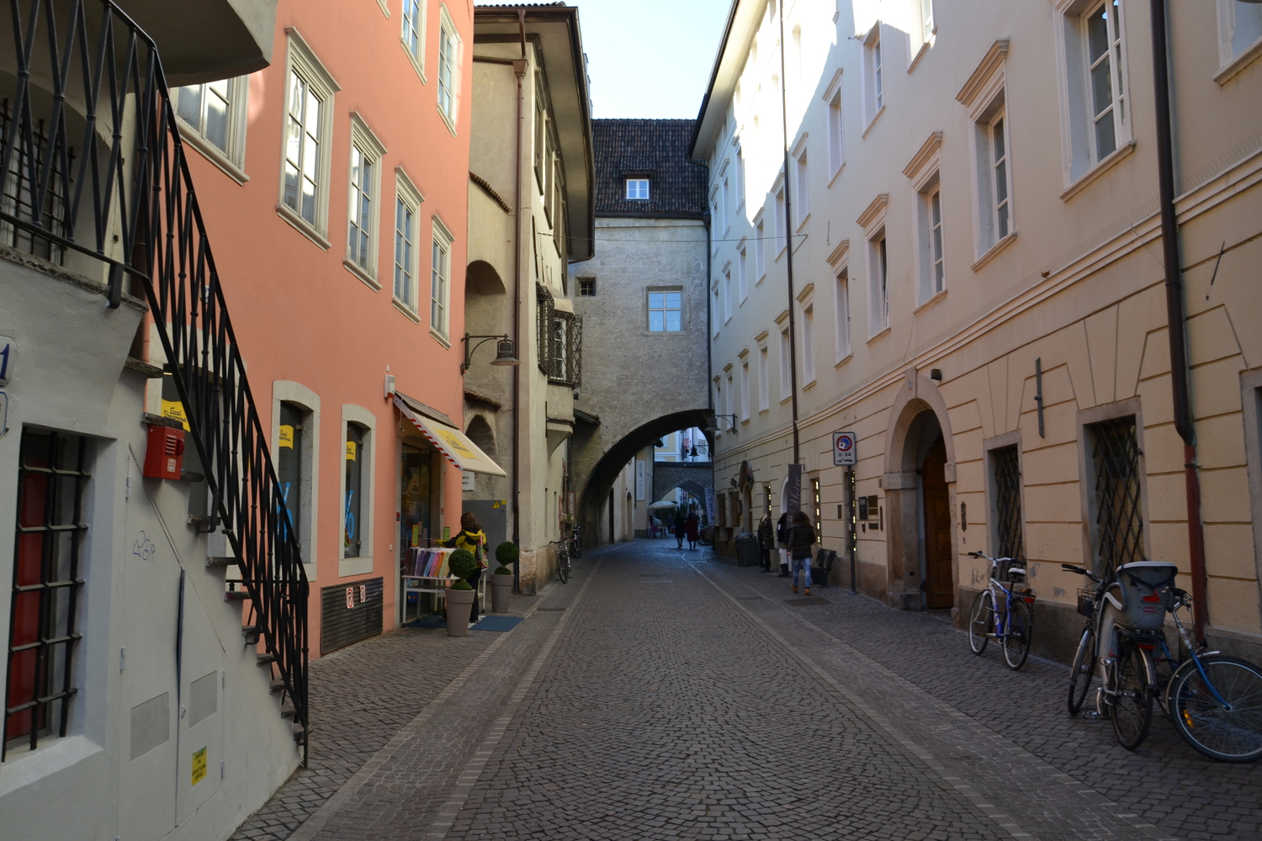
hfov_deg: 67.4
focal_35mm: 27
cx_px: 631
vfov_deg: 47.9
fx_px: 946
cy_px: 420
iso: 200
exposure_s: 1/125
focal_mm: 18
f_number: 5.6
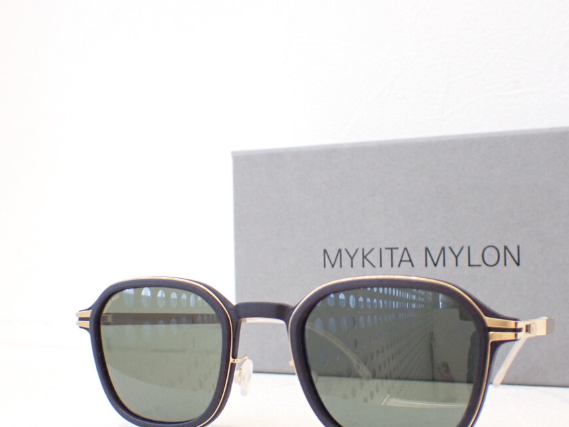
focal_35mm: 53
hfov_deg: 36.1
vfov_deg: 27.5
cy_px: 257
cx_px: 314
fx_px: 871
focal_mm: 6.83
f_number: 2.7
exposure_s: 1/125
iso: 800
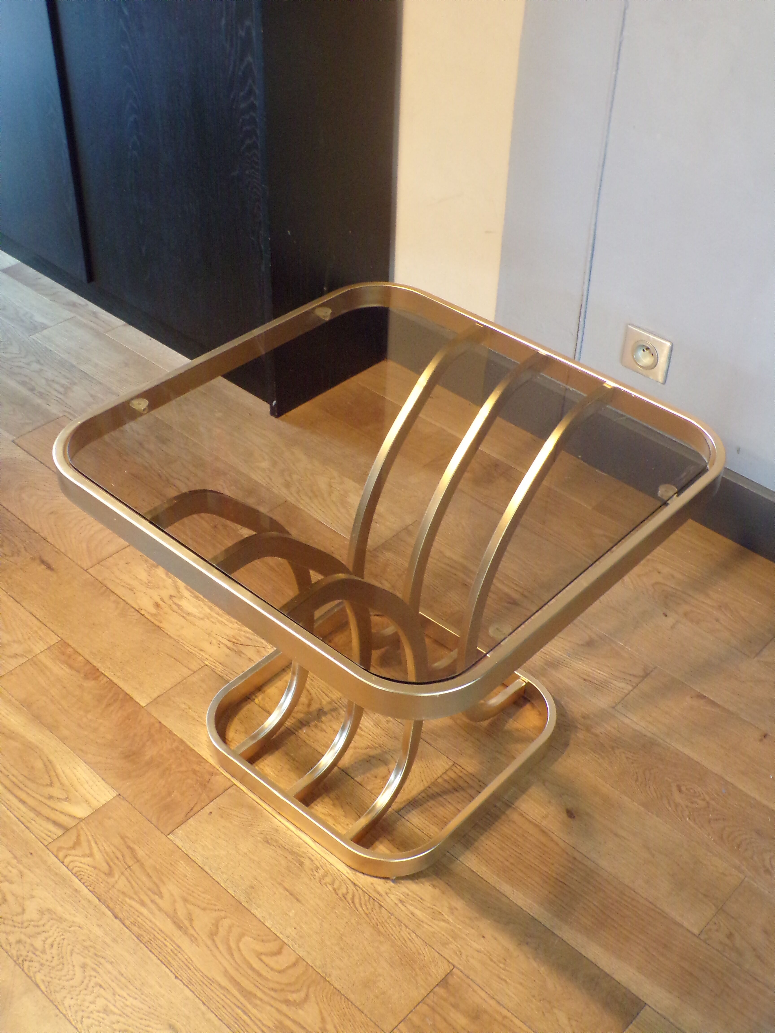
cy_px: 516
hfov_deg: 38.7
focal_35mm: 37
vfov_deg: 50.1
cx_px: 388
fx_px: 1104
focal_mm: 6.6
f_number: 3.3
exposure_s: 1/17
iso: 444
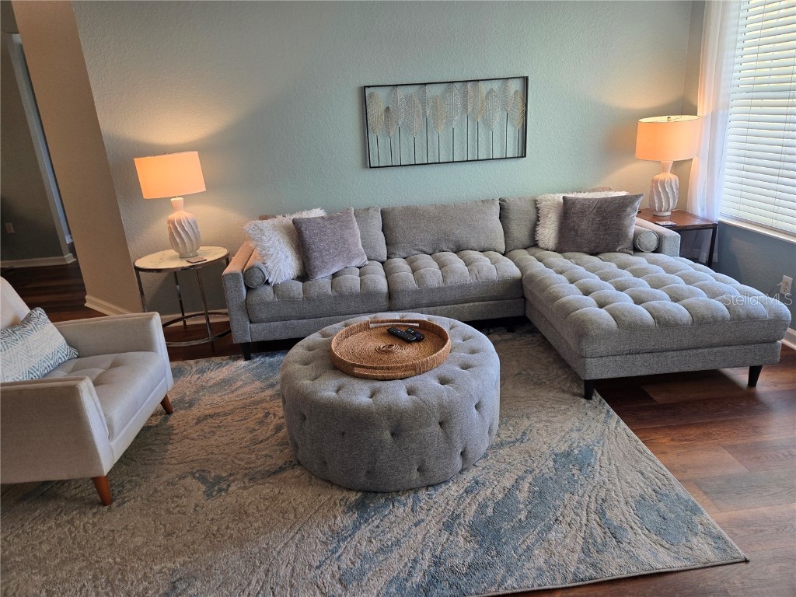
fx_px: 529
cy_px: 298
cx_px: 398
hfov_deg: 73.9
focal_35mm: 23
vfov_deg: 58.9
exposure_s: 1/120
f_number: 1.8
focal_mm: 5.4
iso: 80
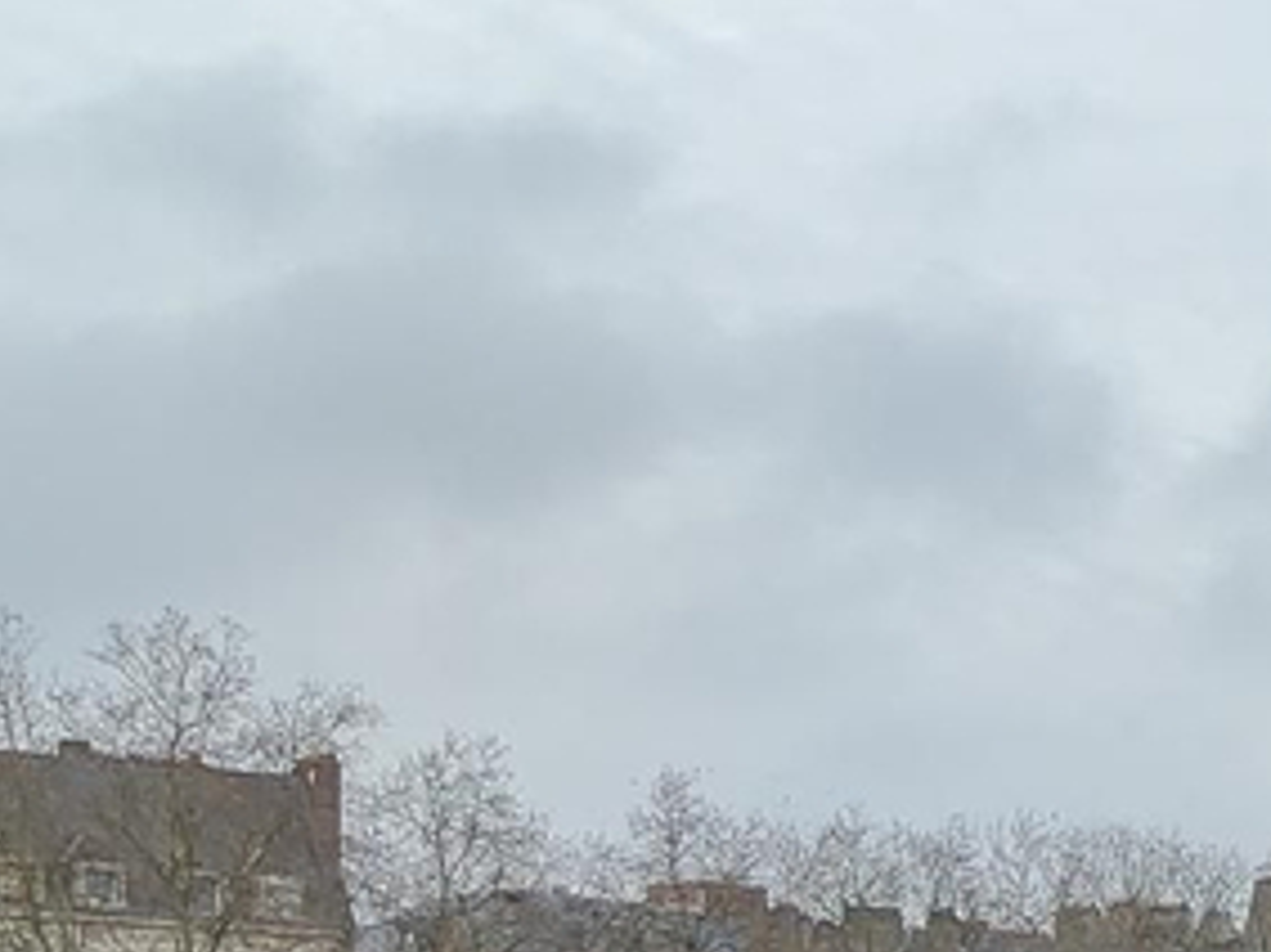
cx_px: 2650
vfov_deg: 6.3
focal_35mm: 232
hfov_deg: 8.1
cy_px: 1446
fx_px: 8515
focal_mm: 5.59
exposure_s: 1/435
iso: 50
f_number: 1.88
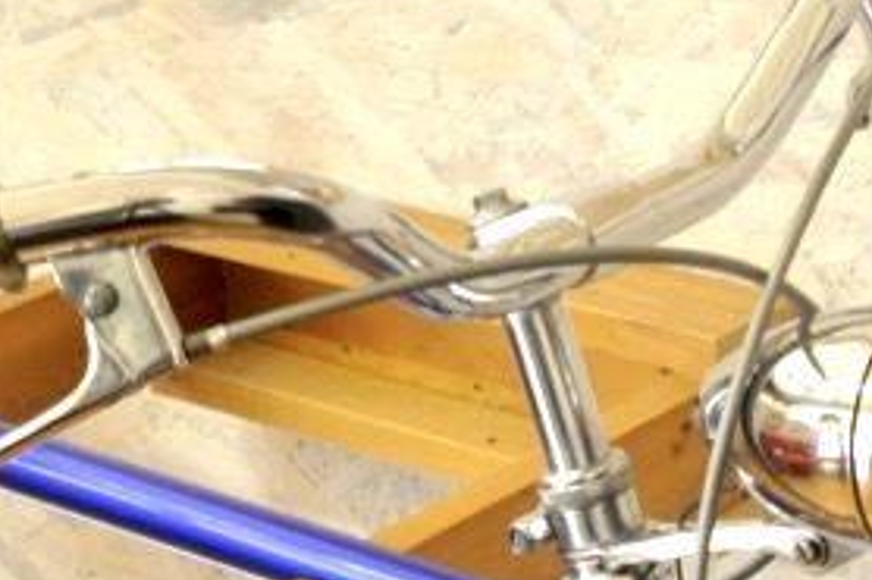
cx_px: 624
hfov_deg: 16.9
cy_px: 1063
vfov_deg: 10.6
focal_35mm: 121
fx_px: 2929
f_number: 11
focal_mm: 28
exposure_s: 1/3
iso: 800
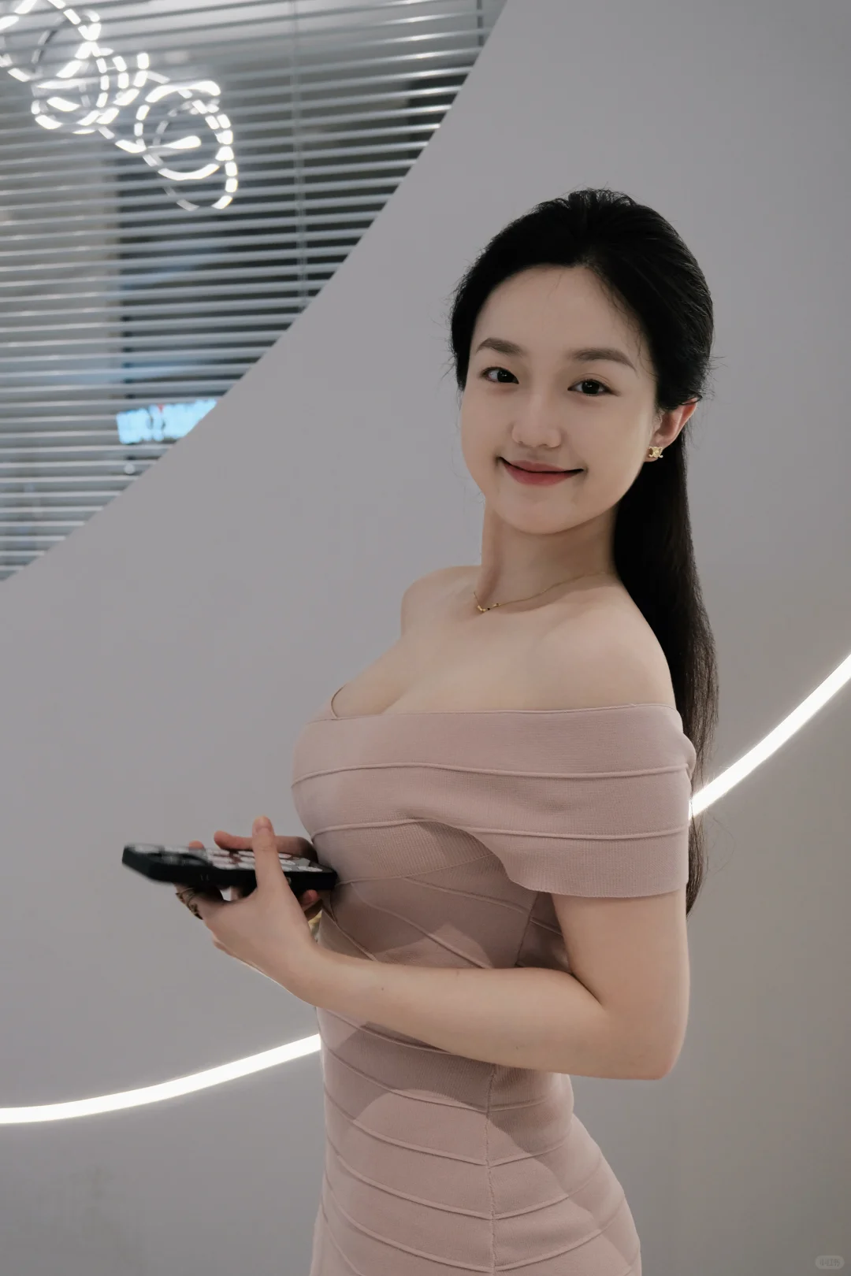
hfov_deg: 34.2
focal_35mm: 39
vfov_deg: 49.6
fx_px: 1383
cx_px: 426
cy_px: 638
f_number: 4
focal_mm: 26
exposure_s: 1/100
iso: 1250
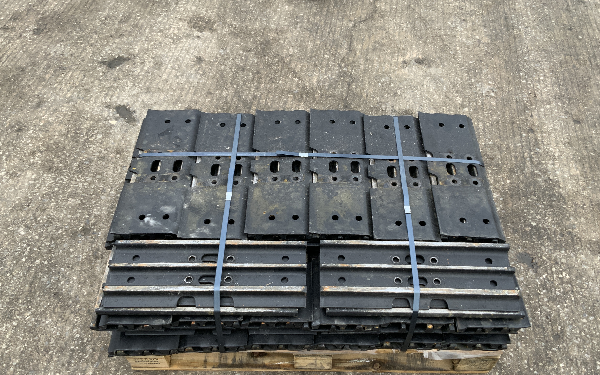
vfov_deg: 37.2
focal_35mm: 34
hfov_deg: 56.7
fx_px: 556
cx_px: 310
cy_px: 213
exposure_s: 1/122
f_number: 1.8
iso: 25
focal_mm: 3
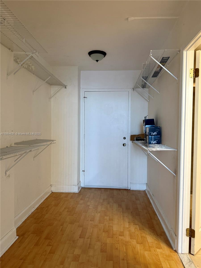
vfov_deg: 71.6
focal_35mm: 24
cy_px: 134
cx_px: 100
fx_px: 186
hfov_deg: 56.8
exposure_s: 1/60
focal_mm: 6.76
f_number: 1.78
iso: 250
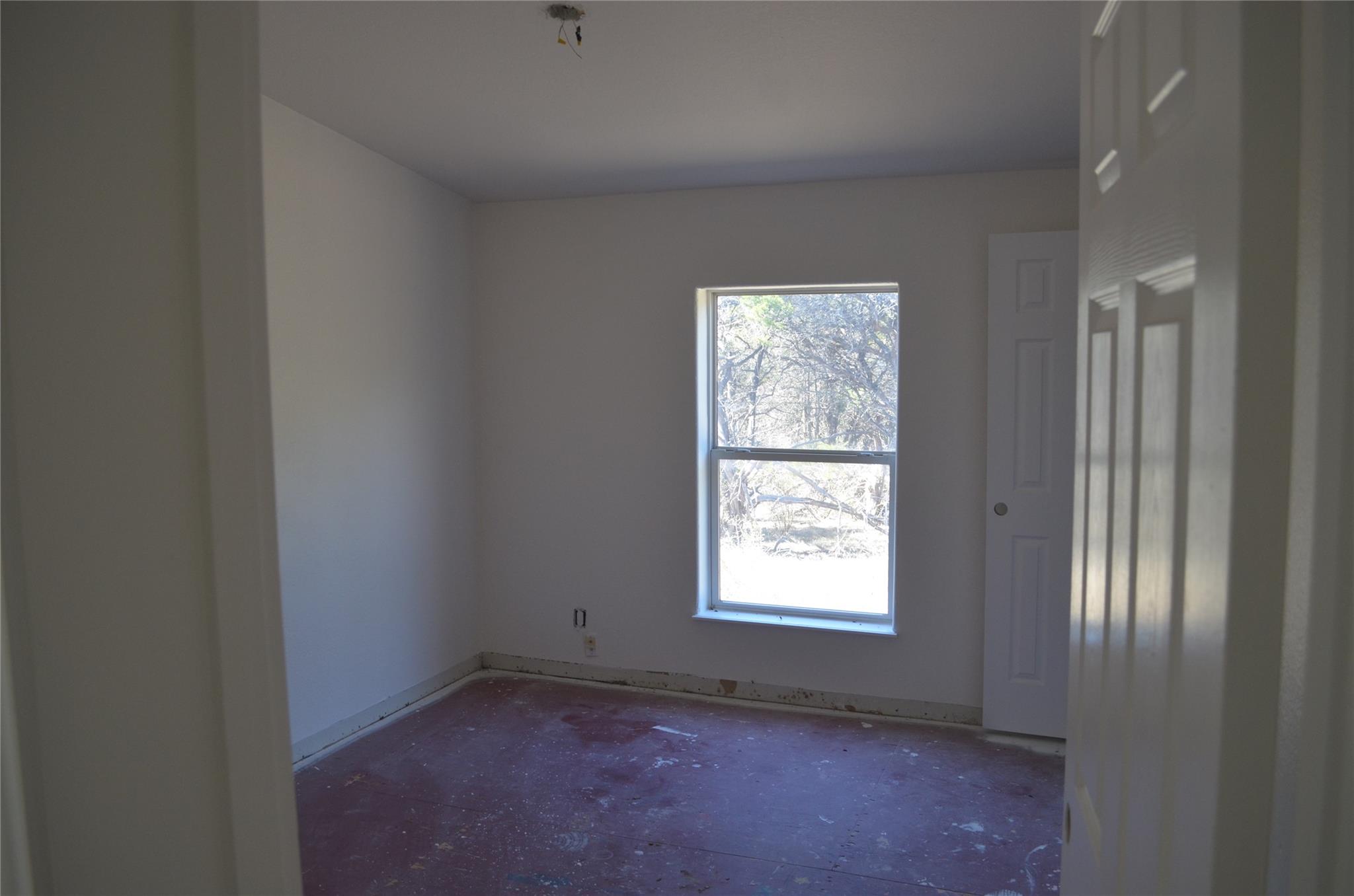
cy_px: 448
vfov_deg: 47.7
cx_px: 677
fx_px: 1013
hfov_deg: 67.5
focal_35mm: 27
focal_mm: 18
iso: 400
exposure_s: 1/100
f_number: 5
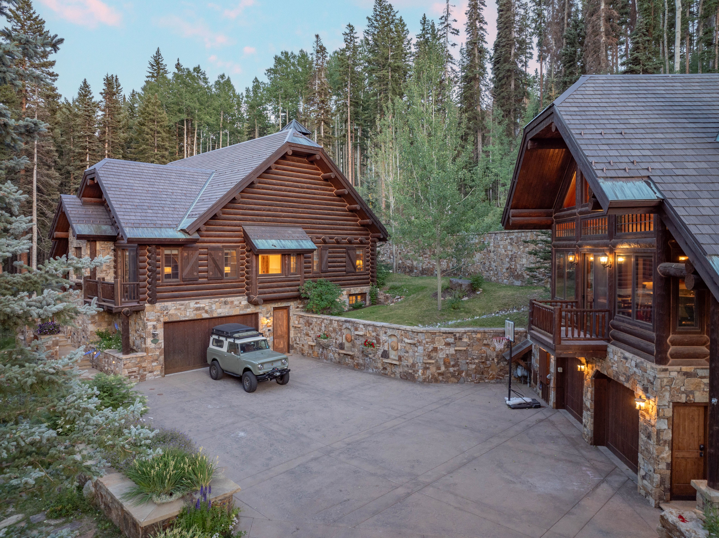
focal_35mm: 24
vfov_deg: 56.8
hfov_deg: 71.6
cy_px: 269
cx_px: 360
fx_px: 498
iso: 110
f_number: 2.8
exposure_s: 1/15
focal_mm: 12.29
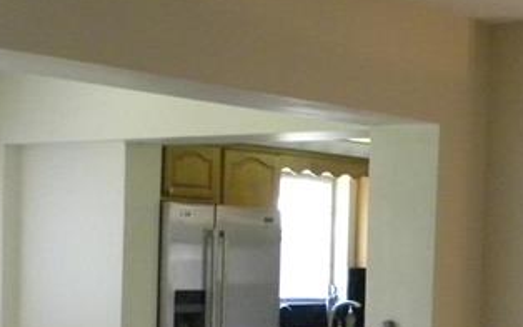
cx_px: 693
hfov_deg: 20.8
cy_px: 297
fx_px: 1282
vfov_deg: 14.4
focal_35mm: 90
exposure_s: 1/73
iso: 400
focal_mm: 4.6
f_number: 2.8
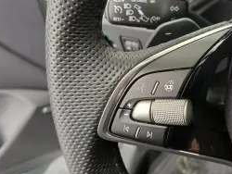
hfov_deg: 50.9
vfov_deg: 39.5
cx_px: 143
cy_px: 66
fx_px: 242
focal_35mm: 36
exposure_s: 1/30
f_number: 1.8
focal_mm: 4.65
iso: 320
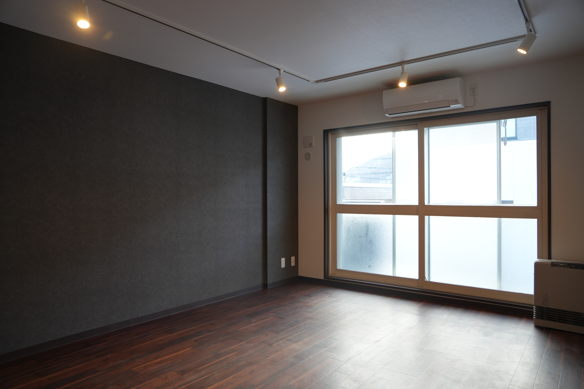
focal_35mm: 24
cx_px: 292
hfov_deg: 73.7
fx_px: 389
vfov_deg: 53.1
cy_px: 194
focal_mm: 24
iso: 200
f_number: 4
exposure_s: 1/60
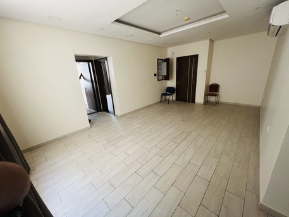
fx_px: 109
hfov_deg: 106.2
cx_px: 144
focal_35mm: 13
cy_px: 108
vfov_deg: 89.9
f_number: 1.8
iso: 160
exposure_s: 1/30
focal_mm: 1.57
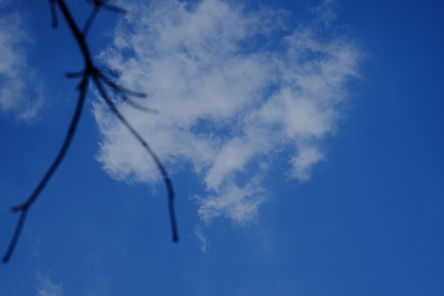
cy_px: 148
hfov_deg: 22.6
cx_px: 222
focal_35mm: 90
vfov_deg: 15.2
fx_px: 1110
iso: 200
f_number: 11
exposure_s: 1/550
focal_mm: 60
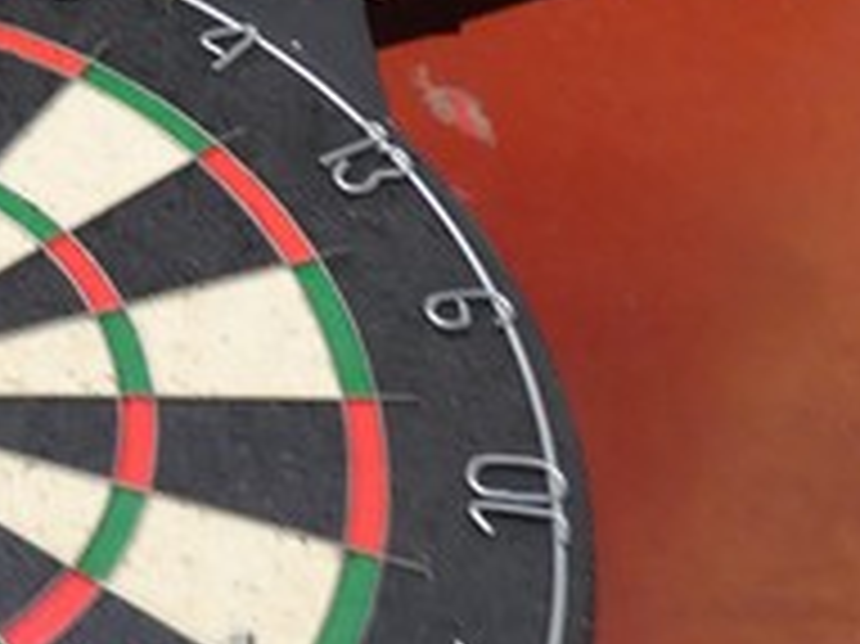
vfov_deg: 19.3
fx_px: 1887
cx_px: -223
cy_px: 221
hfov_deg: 23.1
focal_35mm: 76
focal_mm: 3.6
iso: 100
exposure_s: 1/60
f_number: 2.8
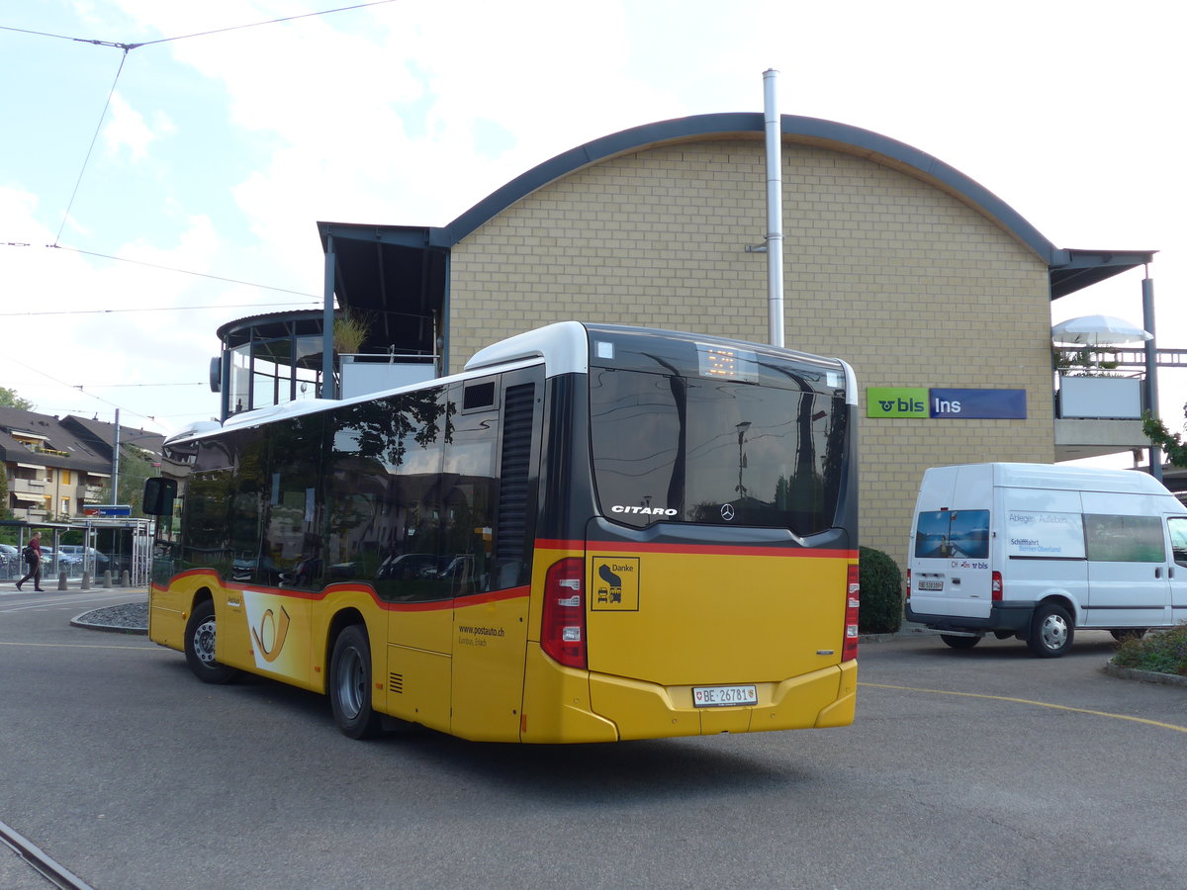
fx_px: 1337
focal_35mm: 39
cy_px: 445
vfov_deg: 36.8
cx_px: 594
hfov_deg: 47.9
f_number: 2.8
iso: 80
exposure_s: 1/640
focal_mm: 8
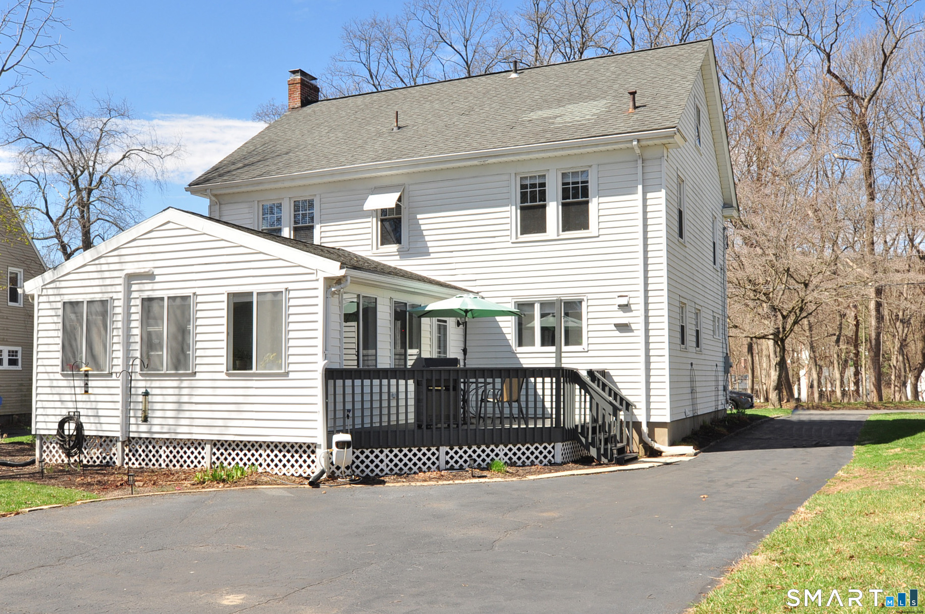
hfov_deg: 62.0
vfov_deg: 43.5
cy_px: 307
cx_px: 462
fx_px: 770
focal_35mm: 30
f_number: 8
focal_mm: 20
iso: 200
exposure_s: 1/250
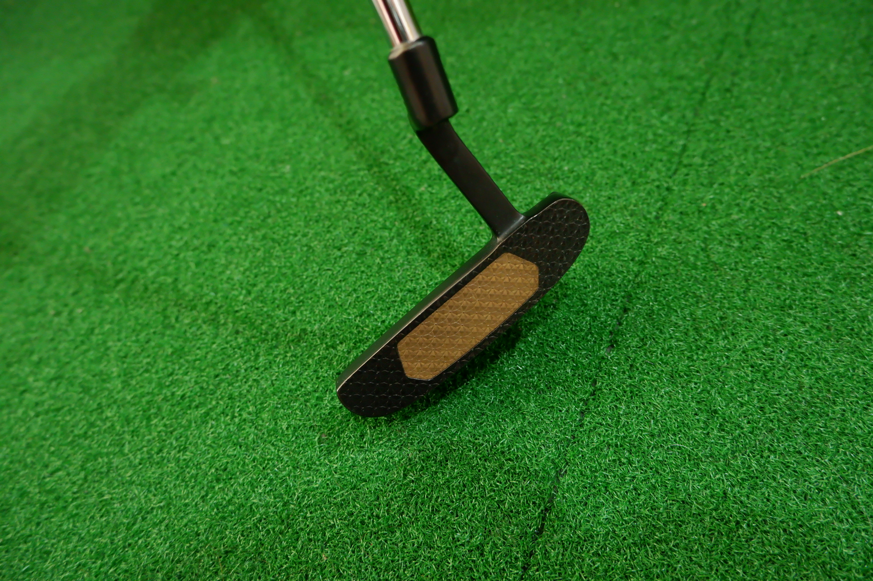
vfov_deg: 55.0
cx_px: 436
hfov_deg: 76.1
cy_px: 290
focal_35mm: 23
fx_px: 557
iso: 2500
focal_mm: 15
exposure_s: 1/34
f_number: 4
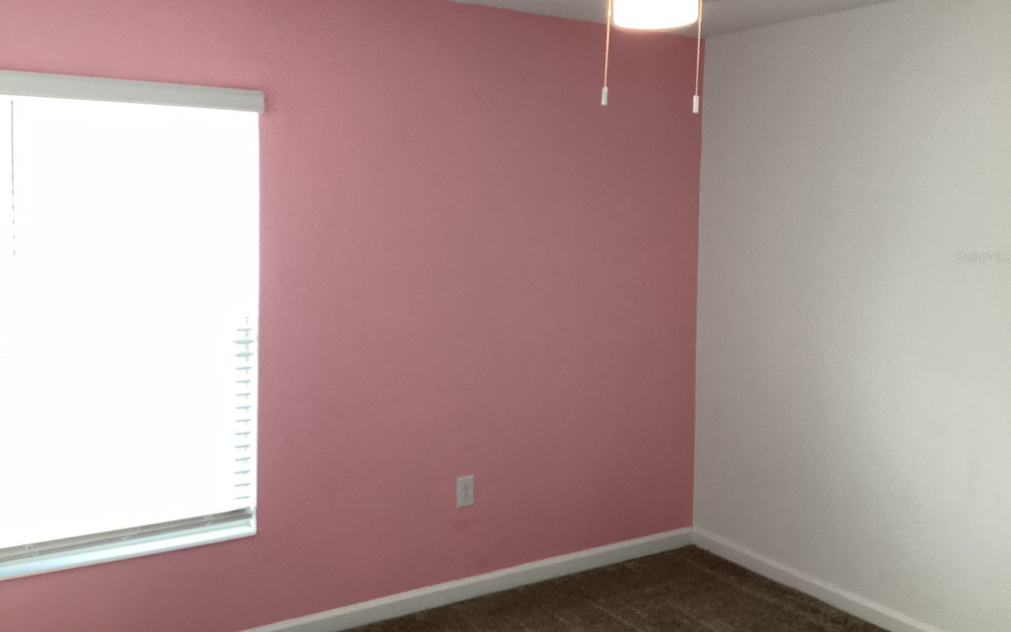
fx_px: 909
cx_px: 506
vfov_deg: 38.2
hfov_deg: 58.1
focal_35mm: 33
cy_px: 256
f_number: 2.4
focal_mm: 3.3
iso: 80
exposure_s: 1/60
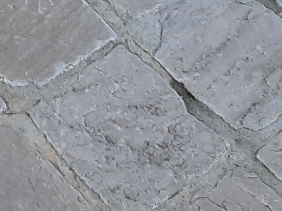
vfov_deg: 8.5
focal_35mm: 157
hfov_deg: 11.5
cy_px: -324
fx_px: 1279
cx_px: -245
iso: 32
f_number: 2
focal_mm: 4.6
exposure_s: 1/264
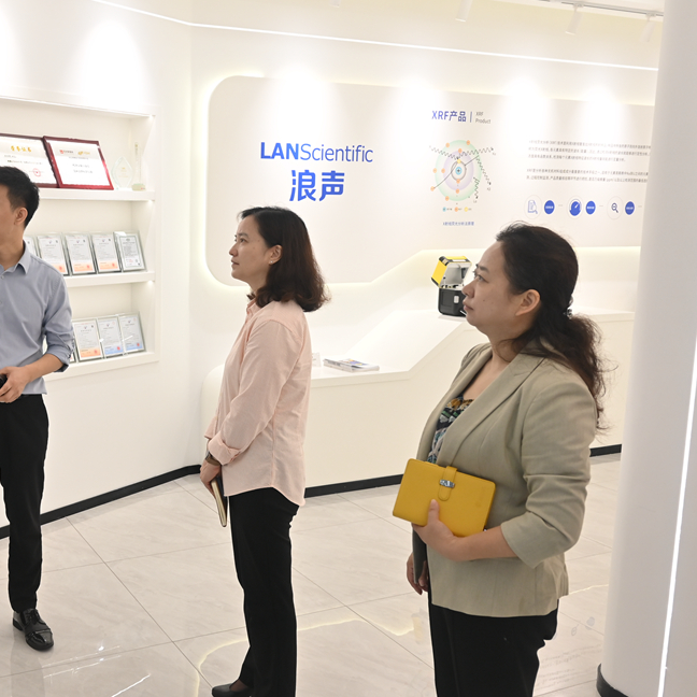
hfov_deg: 44.0
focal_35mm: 36
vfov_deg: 46.0
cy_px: 346
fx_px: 820
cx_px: 148
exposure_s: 1/100
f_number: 5.6
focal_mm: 24
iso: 640
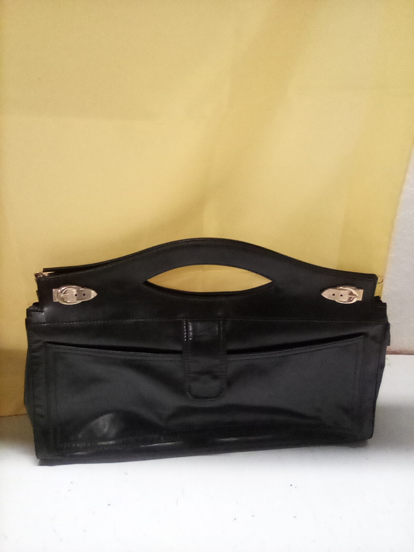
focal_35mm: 28
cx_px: 207
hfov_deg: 49.7
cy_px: 276
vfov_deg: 63.4
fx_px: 446
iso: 410
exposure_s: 1/20
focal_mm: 2.27
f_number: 2.2
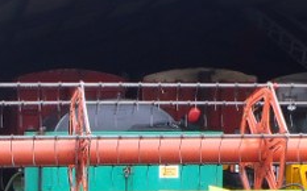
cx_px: 96
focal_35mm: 102
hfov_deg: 20.3
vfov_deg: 12.6
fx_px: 852
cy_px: 194
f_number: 3.5
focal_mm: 5
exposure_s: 1/40
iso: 100
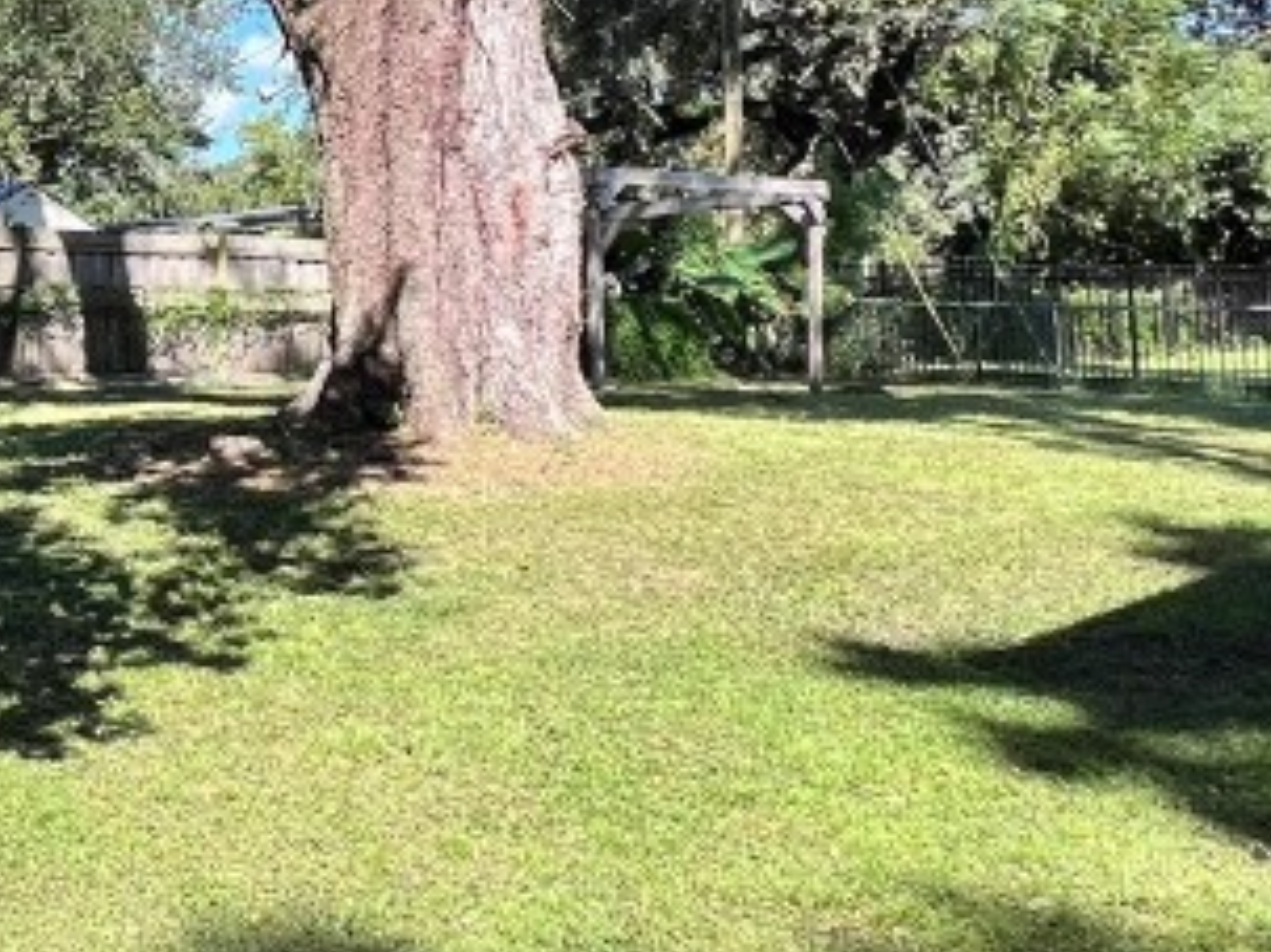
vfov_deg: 30.9
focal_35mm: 44
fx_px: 1615
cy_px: 46
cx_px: 67
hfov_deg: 39.1
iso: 32
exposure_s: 1/713
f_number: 1.8
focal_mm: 1.57
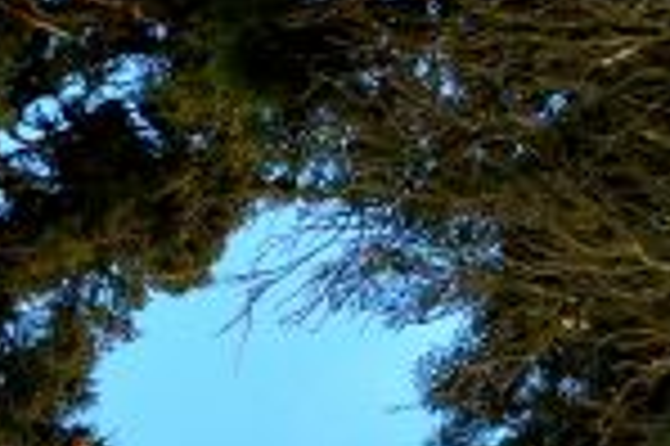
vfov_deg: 5.5
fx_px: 4592
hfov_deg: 8.2
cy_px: 108
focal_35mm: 247
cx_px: -360
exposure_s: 1/250
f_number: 8
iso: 1000
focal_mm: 24
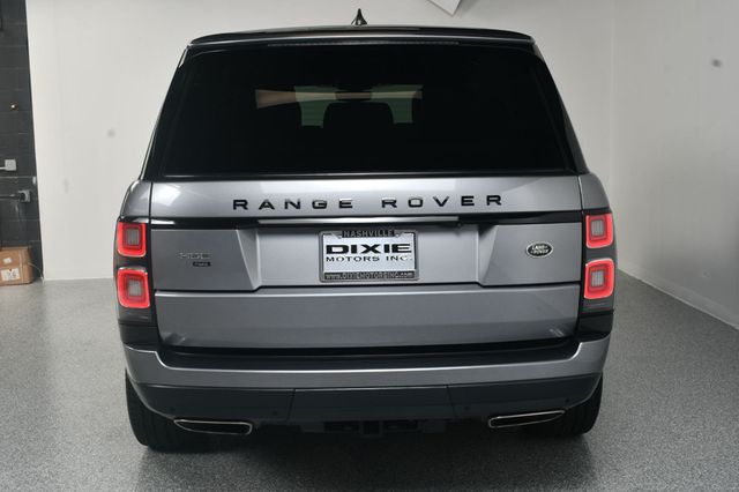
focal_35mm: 45
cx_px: 370
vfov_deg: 29.8
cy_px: 246
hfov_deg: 43.6
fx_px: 923
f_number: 11
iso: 100
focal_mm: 30
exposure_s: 1/160
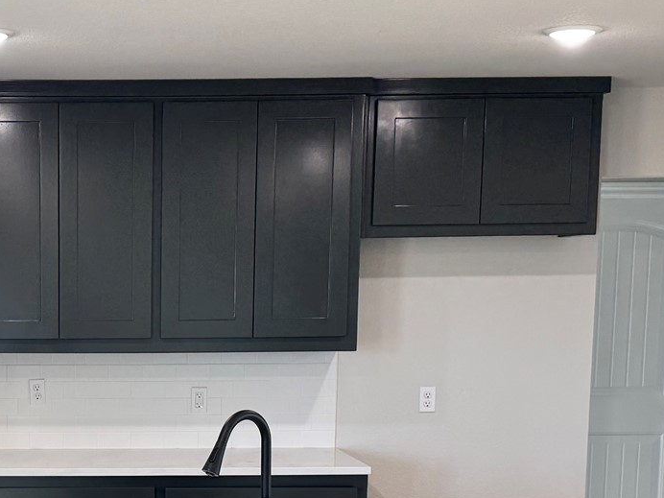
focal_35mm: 71
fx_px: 1362
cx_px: 43
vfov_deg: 20.2
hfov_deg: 26.3
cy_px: 471
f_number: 1.78
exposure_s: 1/120
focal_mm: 6.76
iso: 125
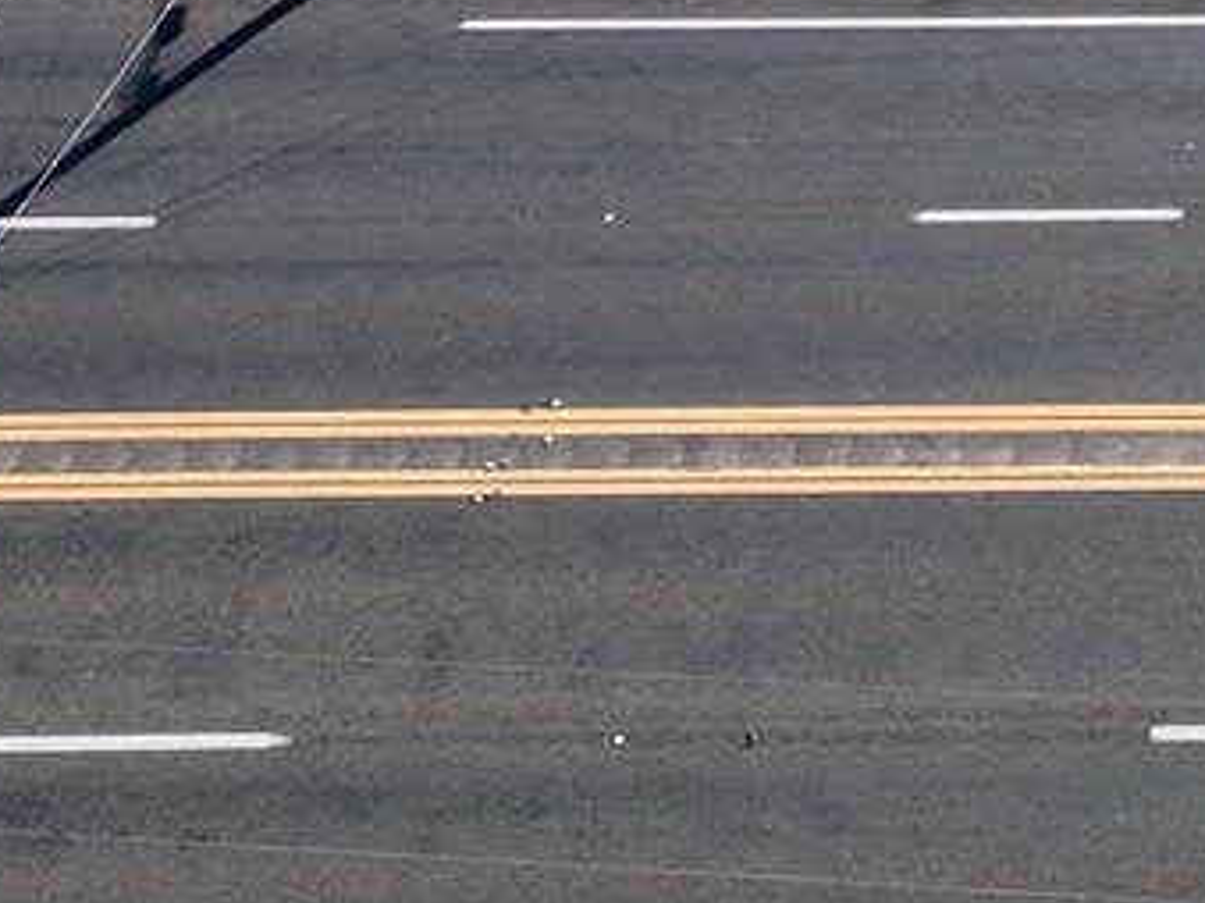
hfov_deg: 12.8
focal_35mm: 145
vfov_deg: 9.4
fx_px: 5046
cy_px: -1081
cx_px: 1880
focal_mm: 6.72
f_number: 1.7
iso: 150
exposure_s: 1/3000
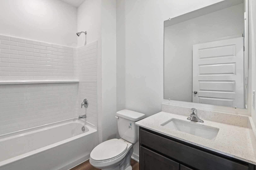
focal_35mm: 16
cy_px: 85
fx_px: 114
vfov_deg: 73.7
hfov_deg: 96.8
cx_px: 128
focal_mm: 16
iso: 400
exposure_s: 1/15
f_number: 13
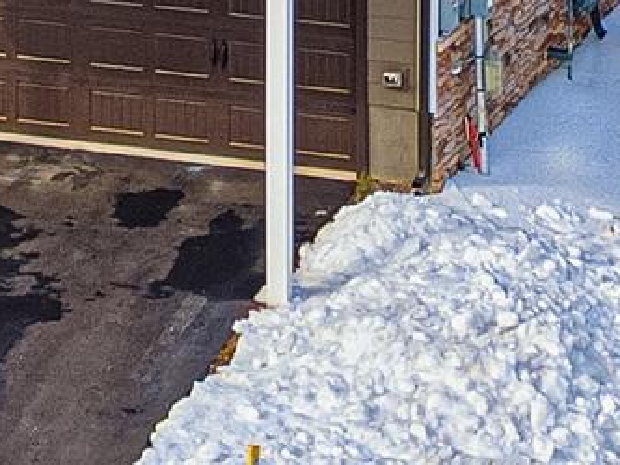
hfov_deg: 7.5
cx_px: 159
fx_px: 4730
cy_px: -926
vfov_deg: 5.3
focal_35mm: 264
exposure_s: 1/1250
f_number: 3.6
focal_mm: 7.5
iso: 100
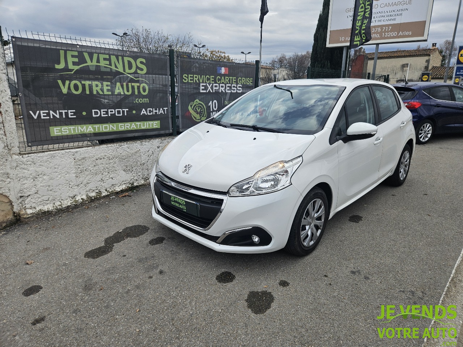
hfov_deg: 73.9
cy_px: 174
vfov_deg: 58.9
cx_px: 232
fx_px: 308
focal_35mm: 23
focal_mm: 5.4
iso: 25
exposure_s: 1/902
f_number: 1.8
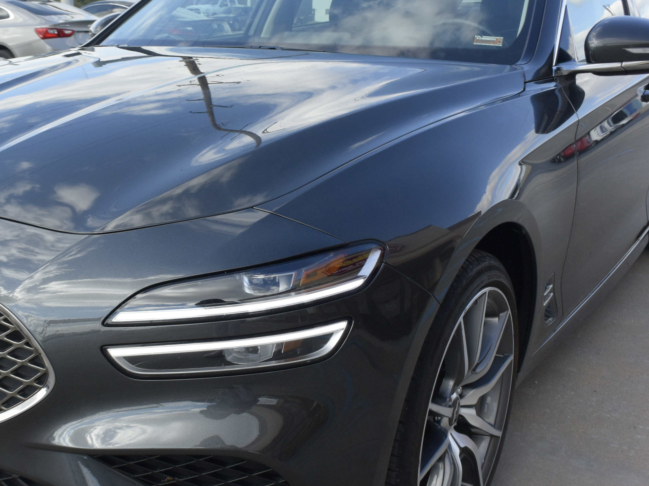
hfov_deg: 40.8
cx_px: 219
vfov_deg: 31.5
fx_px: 862
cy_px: 273
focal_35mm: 46
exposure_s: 1/320
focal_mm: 10
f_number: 4.5
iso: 160
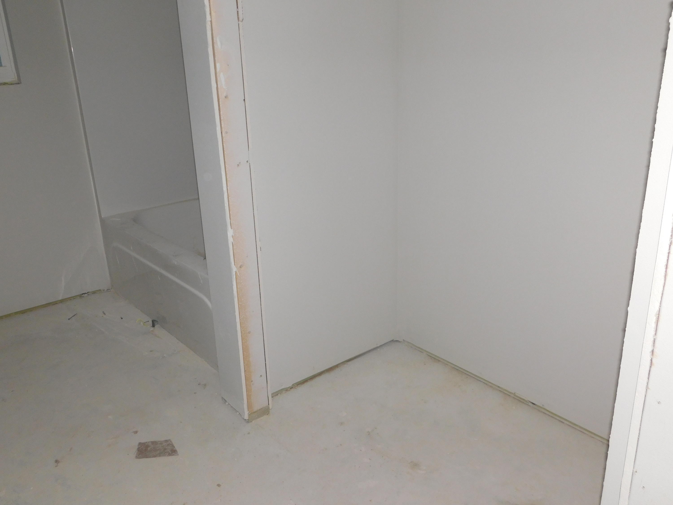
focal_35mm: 30
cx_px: 336
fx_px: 583
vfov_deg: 46.8
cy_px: 252
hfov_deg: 60.0
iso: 200
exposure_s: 1/30
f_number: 3.2
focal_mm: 5.3
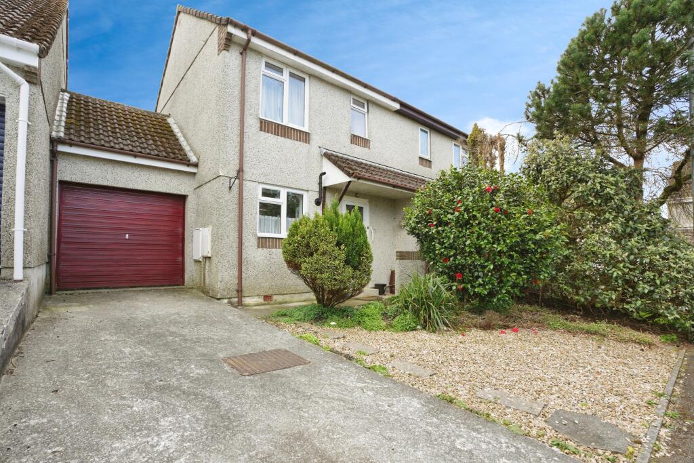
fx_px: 308
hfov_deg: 96.7
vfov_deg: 73.8
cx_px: 347
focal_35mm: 16
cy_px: 232
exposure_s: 1/250
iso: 800
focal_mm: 16
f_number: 9
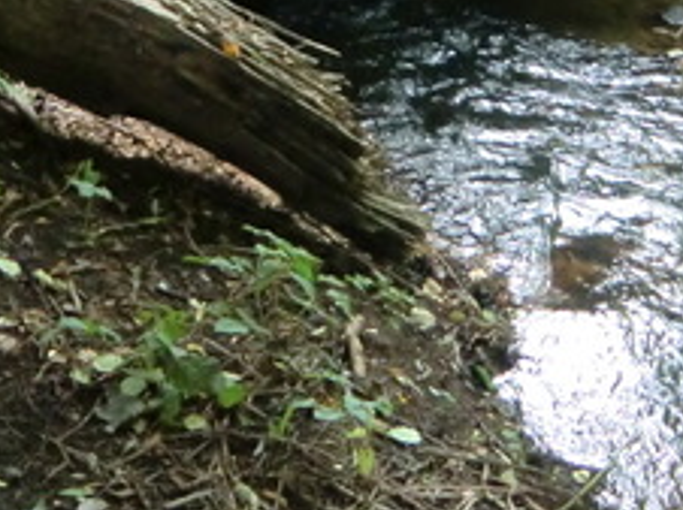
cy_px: -106
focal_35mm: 68
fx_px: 1340
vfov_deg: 20.2
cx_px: 326
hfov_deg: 28.6
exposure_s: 1/60
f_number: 3.2
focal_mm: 4.3
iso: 640
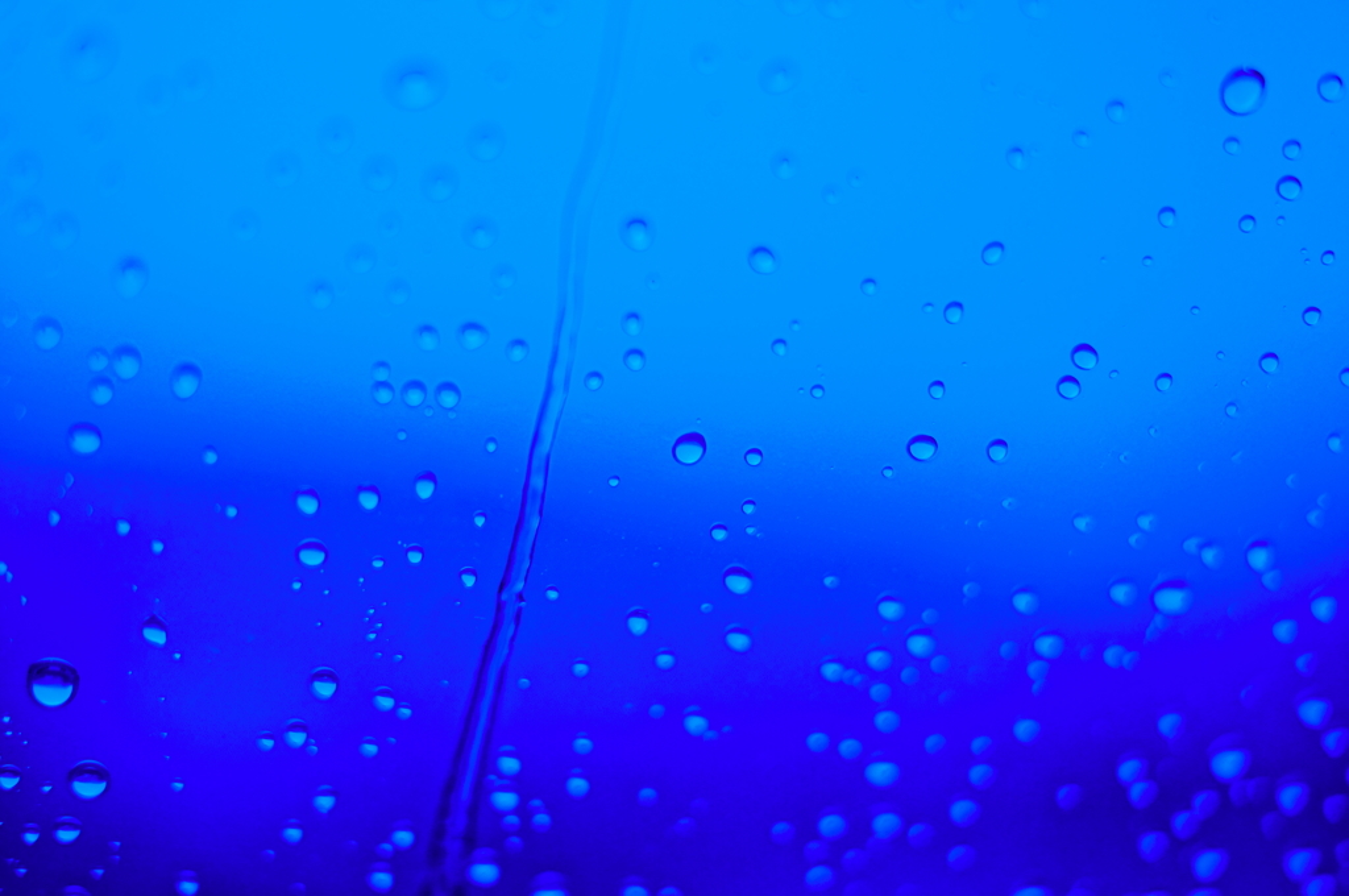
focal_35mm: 52
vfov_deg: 25.7
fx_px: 1965
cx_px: 674
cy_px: 448
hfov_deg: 37.9
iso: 100
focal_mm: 35
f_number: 1.8
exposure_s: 1/2000
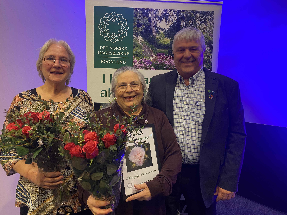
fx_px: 216
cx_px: 144
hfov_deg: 67.3
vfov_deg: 53.1
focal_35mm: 26
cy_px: 108
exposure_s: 1/25
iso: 400
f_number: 1.8
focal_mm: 4.25
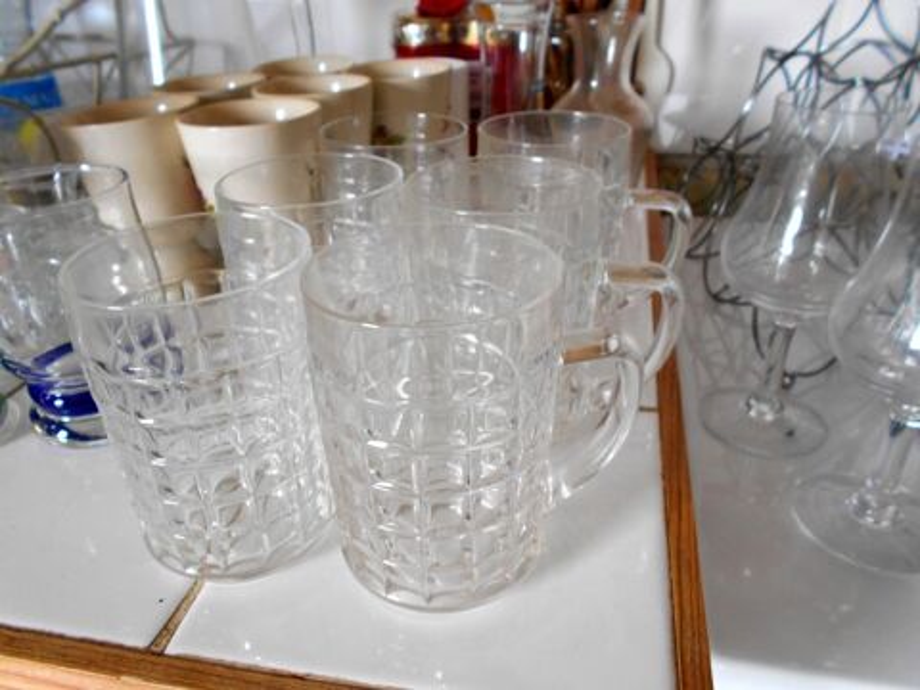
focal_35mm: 26
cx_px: 460
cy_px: 345
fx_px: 691
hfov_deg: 67.3
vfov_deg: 53.1
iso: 220
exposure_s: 1/30
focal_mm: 4.6
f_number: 3.2
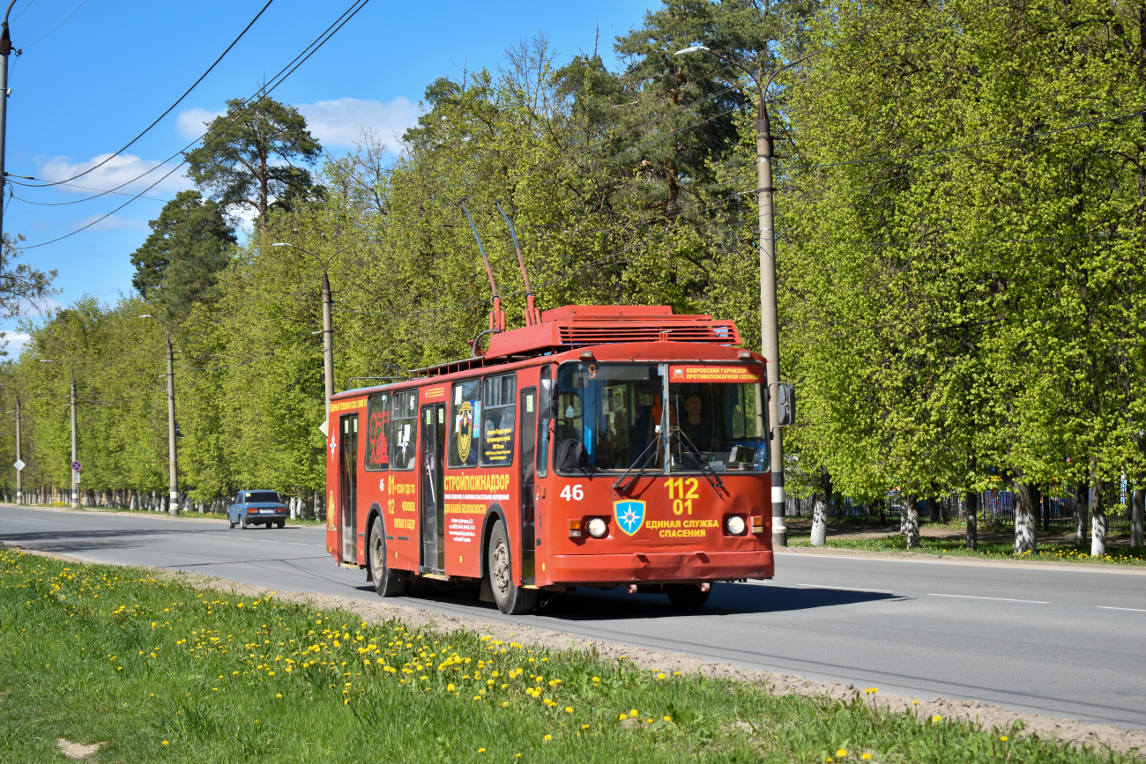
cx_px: 573
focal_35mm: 82
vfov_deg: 16.6
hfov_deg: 24.6
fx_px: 2626
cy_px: 382
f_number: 5.6
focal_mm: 55
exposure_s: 1/400
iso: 125
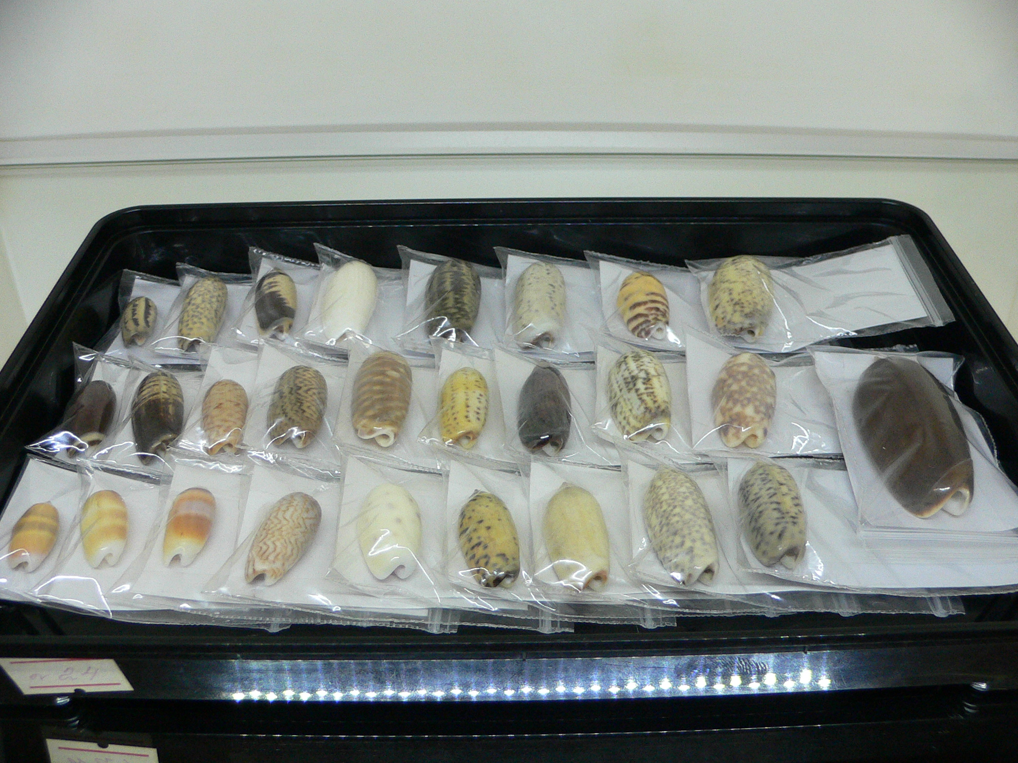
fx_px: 1029
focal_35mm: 35
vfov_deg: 40.7
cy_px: 382
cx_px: 509
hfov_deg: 52.6
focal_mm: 4.6
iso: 200
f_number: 2.8
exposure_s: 1/60
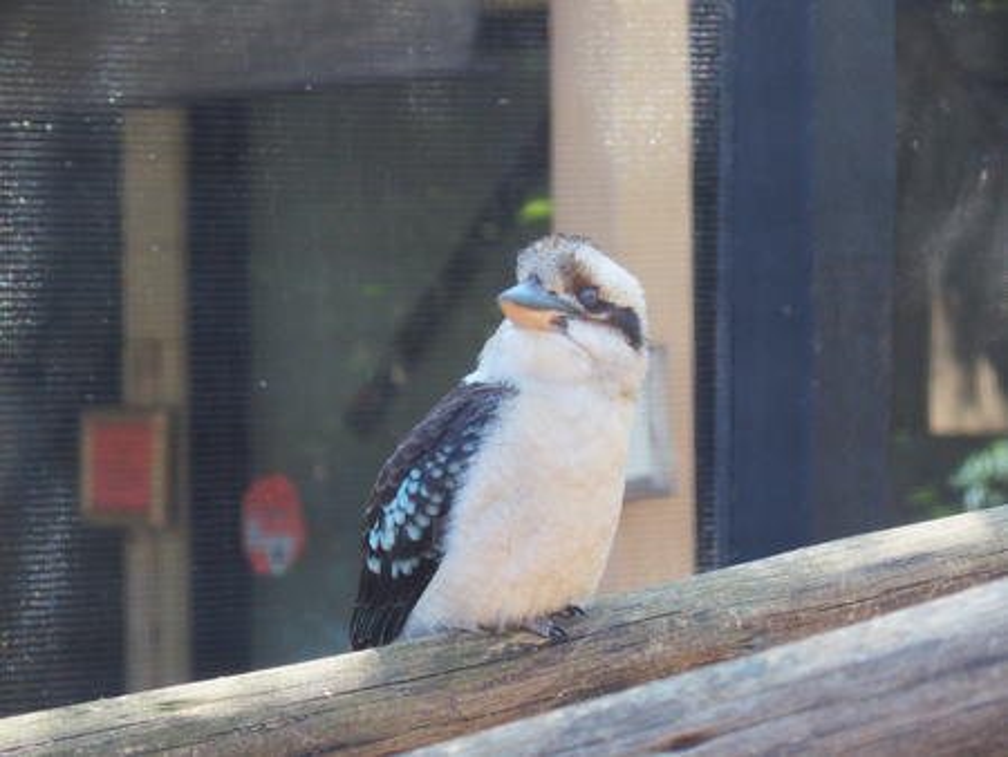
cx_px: 504
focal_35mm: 135
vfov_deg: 11.0
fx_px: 3933
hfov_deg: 14.6
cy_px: 378
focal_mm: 28.8
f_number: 2.8
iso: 200
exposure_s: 1/160
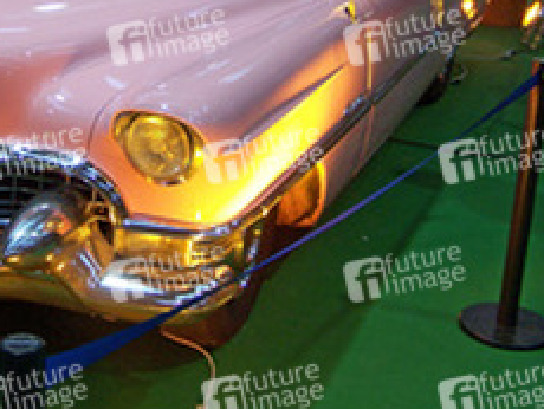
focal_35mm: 66
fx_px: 1038
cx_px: 140
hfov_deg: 28.9
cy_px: 97
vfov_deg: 22.1
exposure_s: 1/30
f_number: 2.8
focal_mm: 6.3
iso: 200
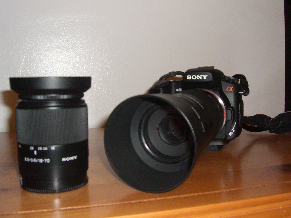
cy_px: 109
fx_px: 319
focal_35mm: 38
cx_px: 146
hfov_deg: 49.0
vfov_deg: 37.7
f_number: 4
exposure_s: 1/30
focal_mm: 7.9
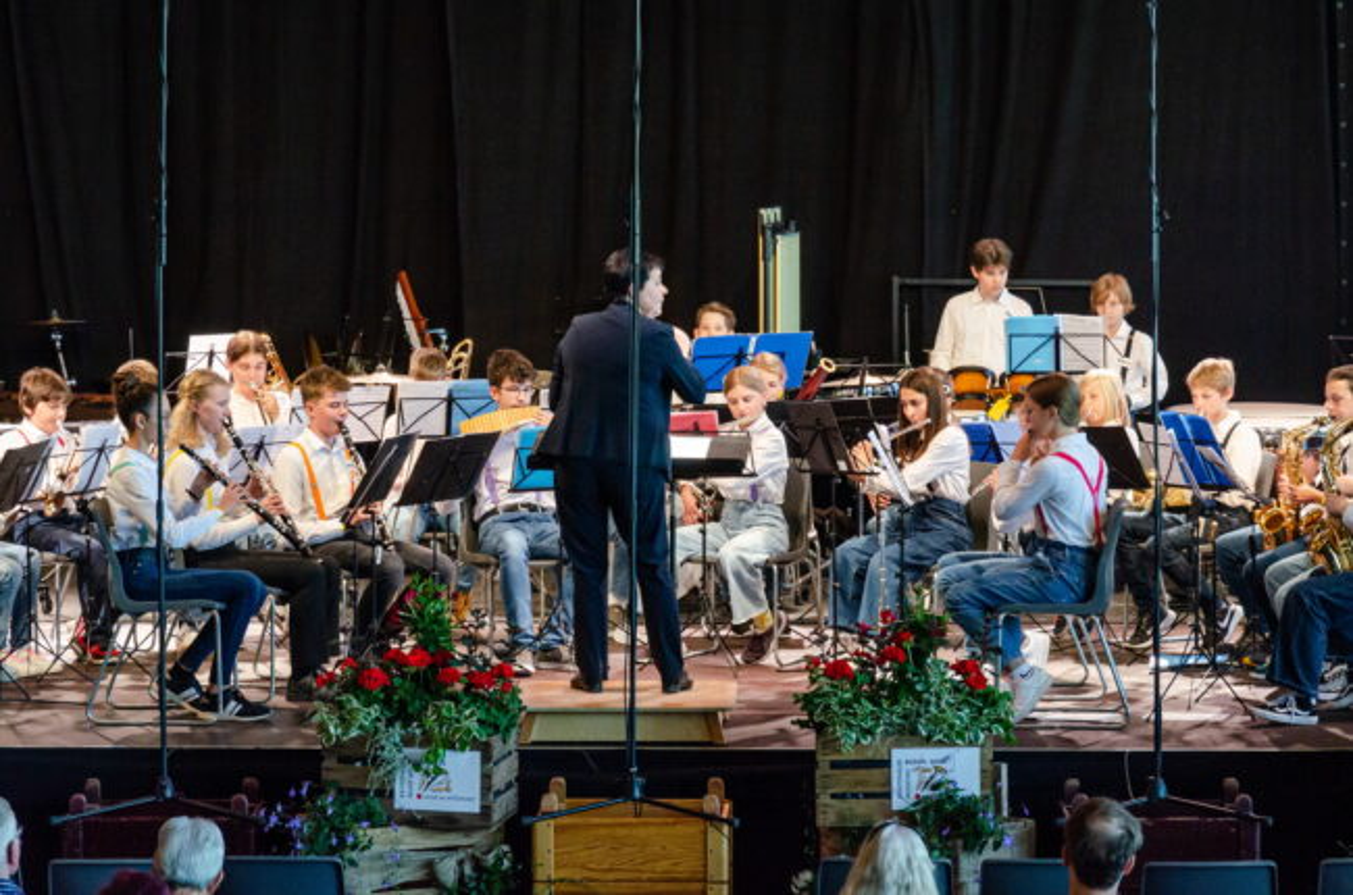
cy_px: 448
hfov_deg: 17.1
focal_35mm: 120
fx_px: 4499
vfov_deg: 11.4
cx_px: 676
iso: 800
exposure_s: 1/100
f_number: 6.3
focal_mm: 80
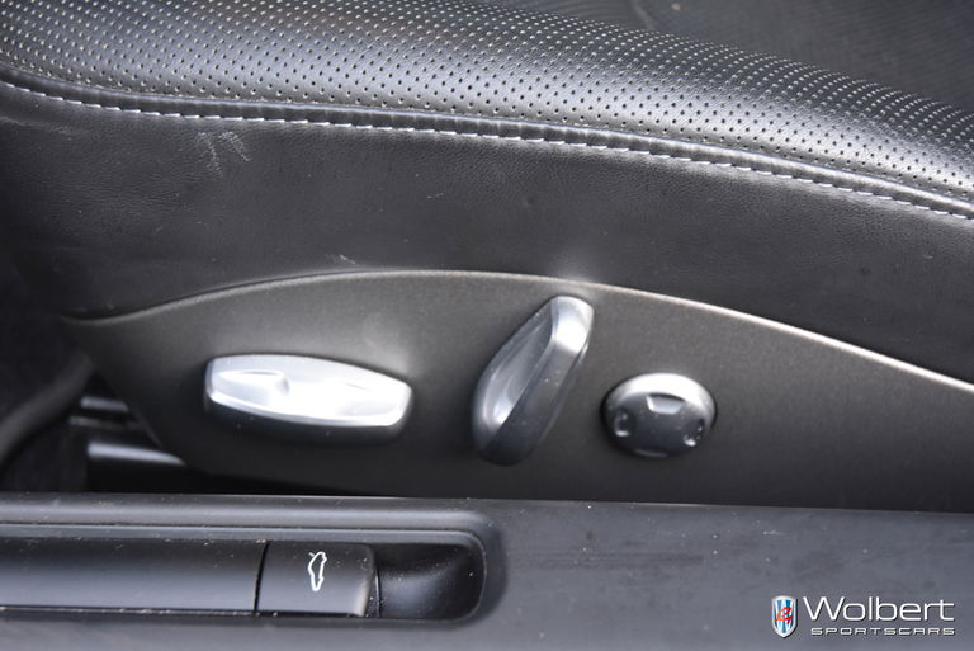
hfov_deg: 33.4
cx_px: 487
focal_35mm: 60
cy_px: 326
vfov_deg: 22.7
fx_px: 1624
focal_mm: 40
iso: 800
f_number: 5
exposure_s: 1/100
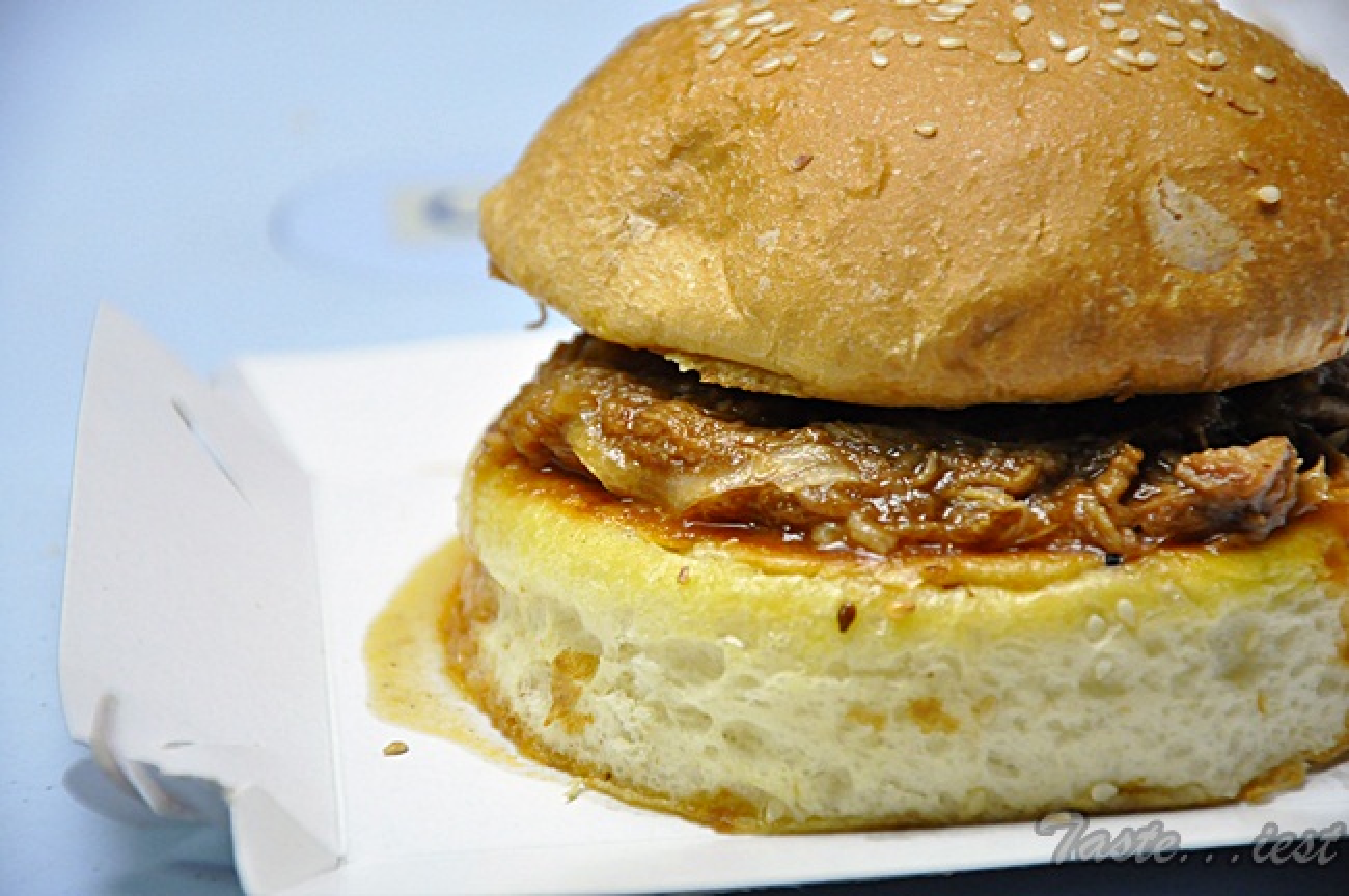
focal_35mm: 158
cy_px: 448
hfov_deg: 13.1
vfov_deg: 8.7
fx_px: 5896
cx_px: 674
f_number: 5.6
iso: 2500
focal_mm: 105
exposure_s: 1/60
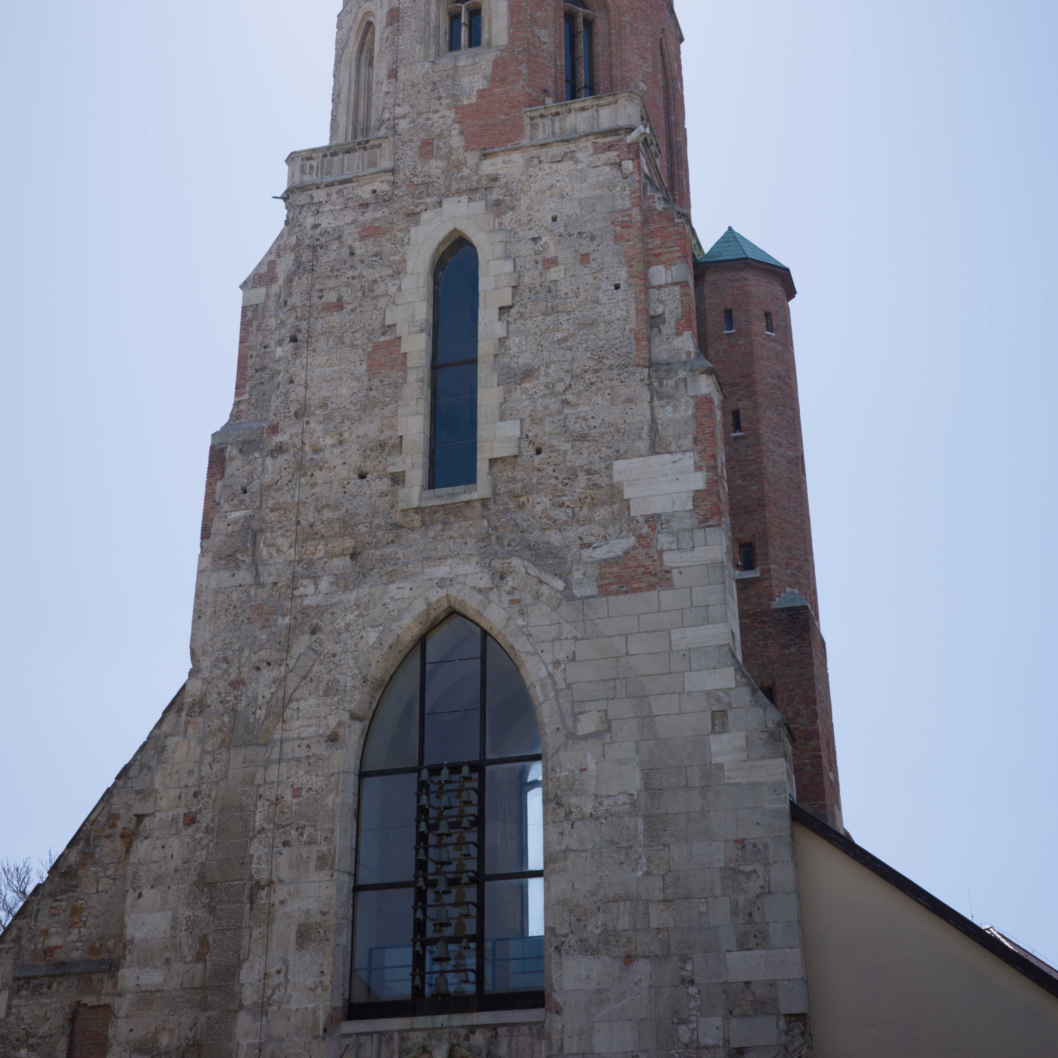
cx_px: 517
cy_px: 237
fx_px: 1867
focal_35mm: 54
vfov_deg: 31.0
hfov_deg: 31.6
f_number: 7.1
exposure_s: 1/250
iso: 100
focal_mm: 26
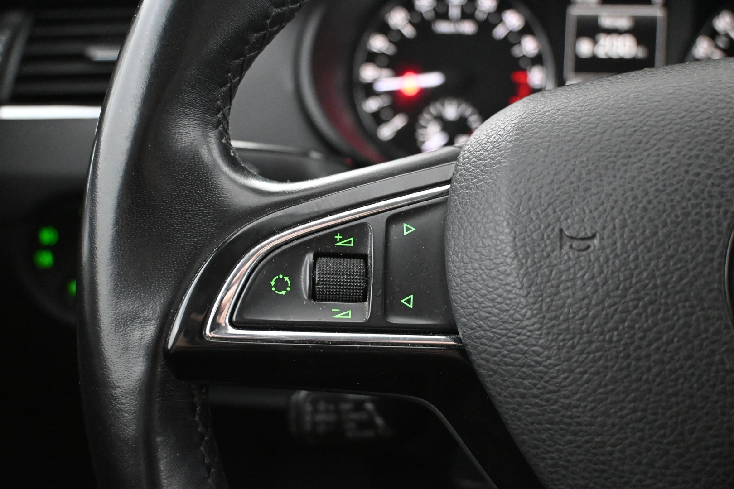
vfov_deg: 36.9
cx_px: 367
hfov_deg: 53.1
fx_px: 734
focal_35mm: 36
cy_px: 244
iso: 7200
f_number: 4.2
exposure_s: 1/40
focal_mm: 24
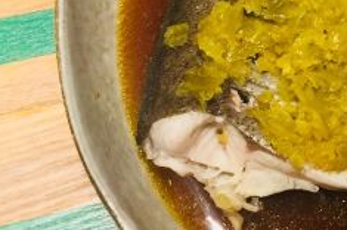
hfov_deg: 21.1
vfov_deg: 15.0
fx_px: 866
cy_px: 27
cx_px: 419
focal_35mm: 90
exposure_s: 1/33
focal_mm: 4.15
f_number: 2.2
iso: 40
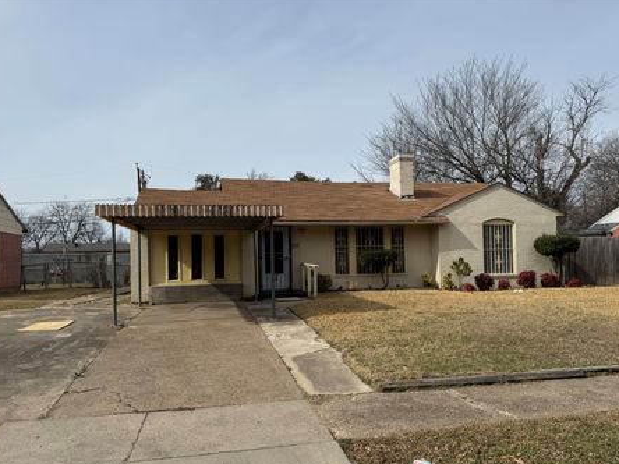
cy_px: 254
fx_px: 483
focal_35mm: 27
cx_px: 333
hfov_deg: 65.2
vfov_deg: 51.3
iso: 80
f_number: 1.78
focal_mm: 6.76
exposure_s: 1/7092
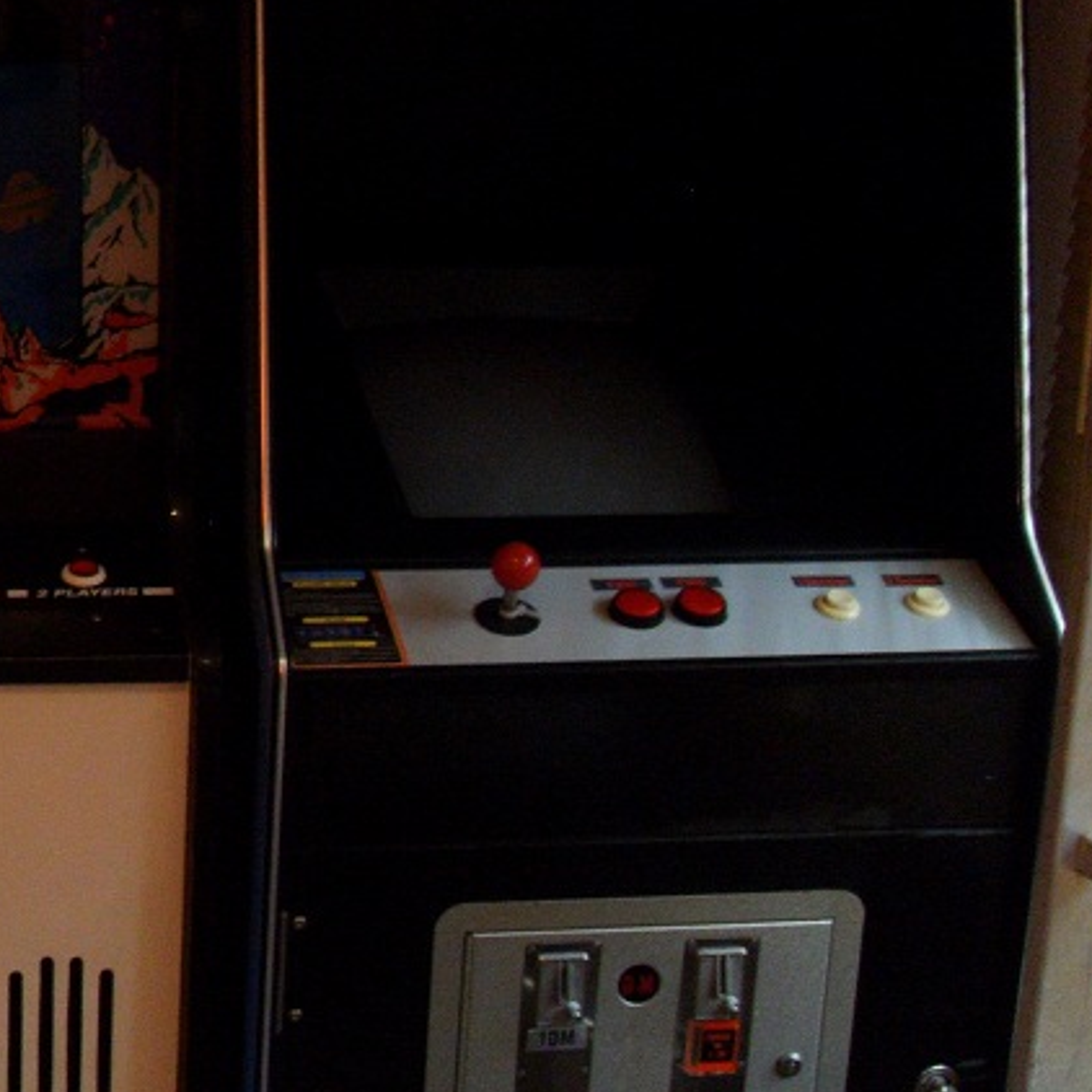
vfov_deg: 23.5
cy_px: 347
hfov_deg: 22.5
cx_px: -70
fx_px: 2605
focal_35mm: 73
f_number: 2.8
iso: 400
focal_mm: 6.3
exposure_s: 1/45
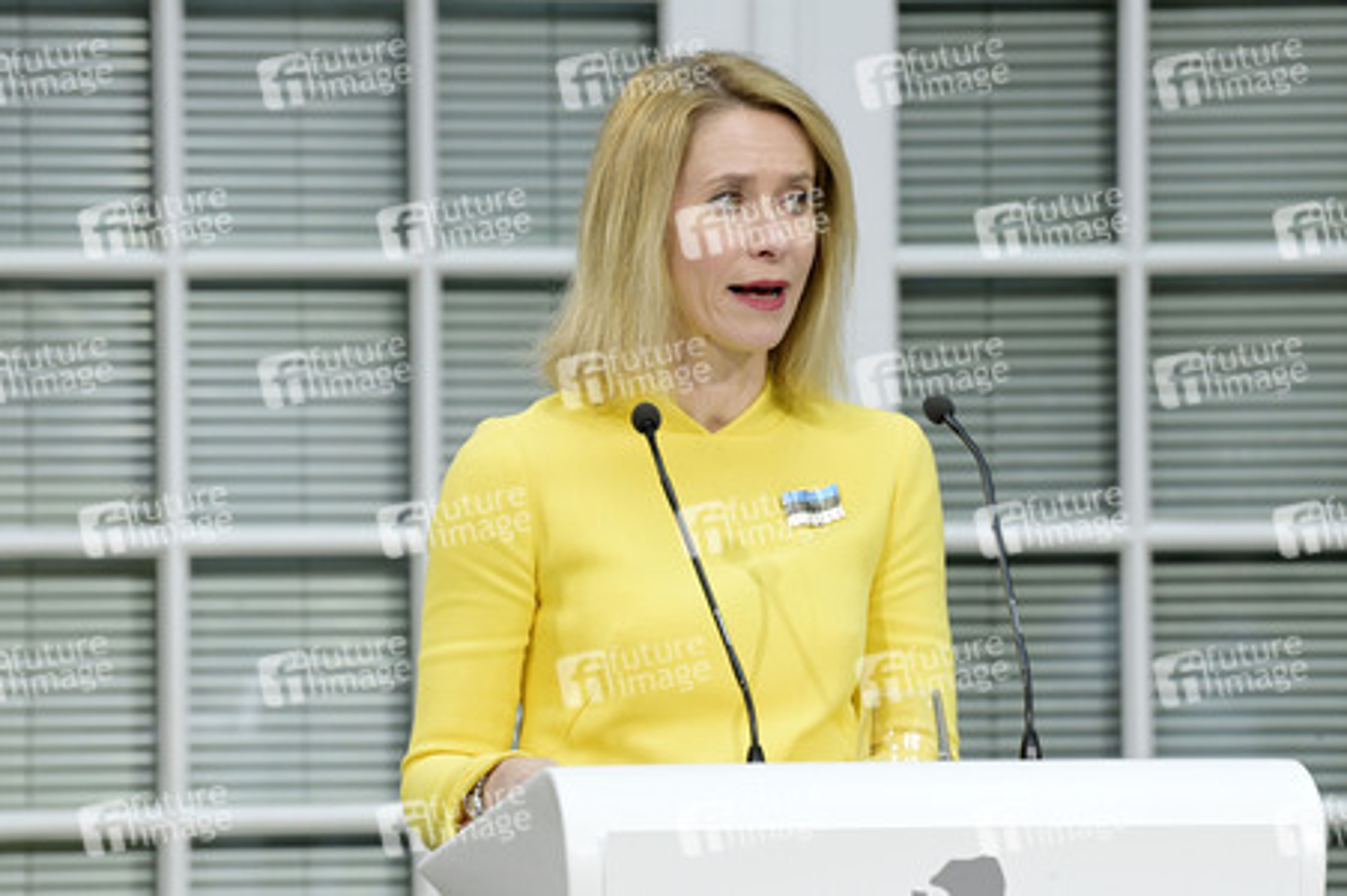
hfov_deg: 6.1
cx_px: 674
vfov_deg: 4.0
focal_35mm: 340
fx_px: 12712
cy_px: 448
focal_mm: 340
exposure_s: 1/500
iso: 5000
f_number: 9
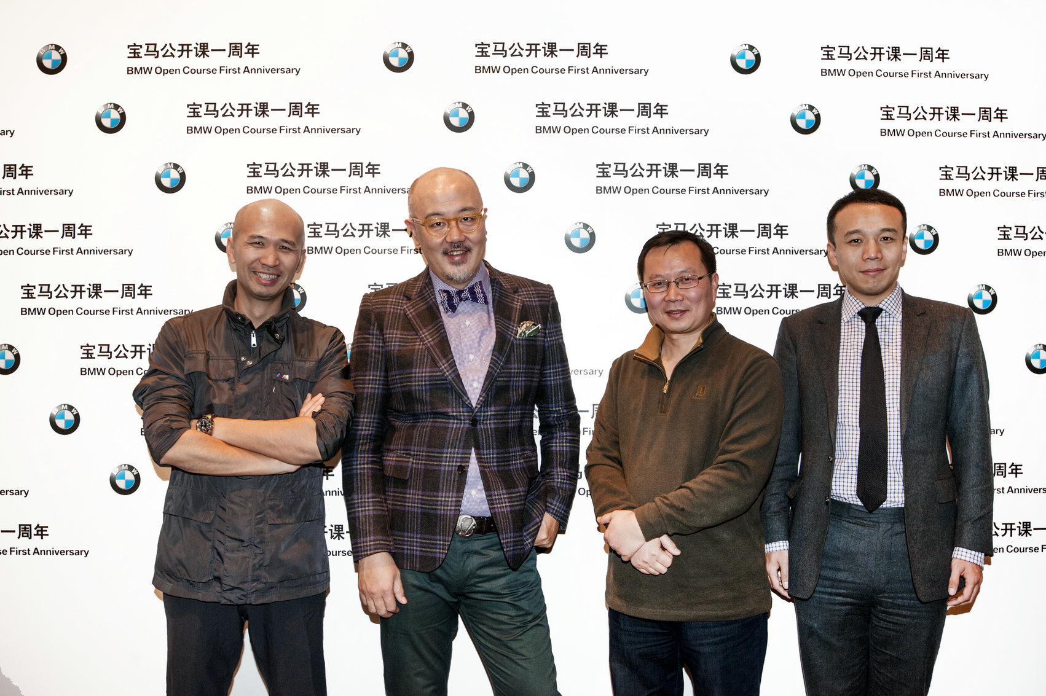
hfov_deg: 58.7
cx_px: 523
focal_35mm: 32
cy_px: 348
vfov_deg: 41.1
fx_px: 929
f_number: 5.6
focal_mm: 32
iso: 400
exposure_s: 1/40
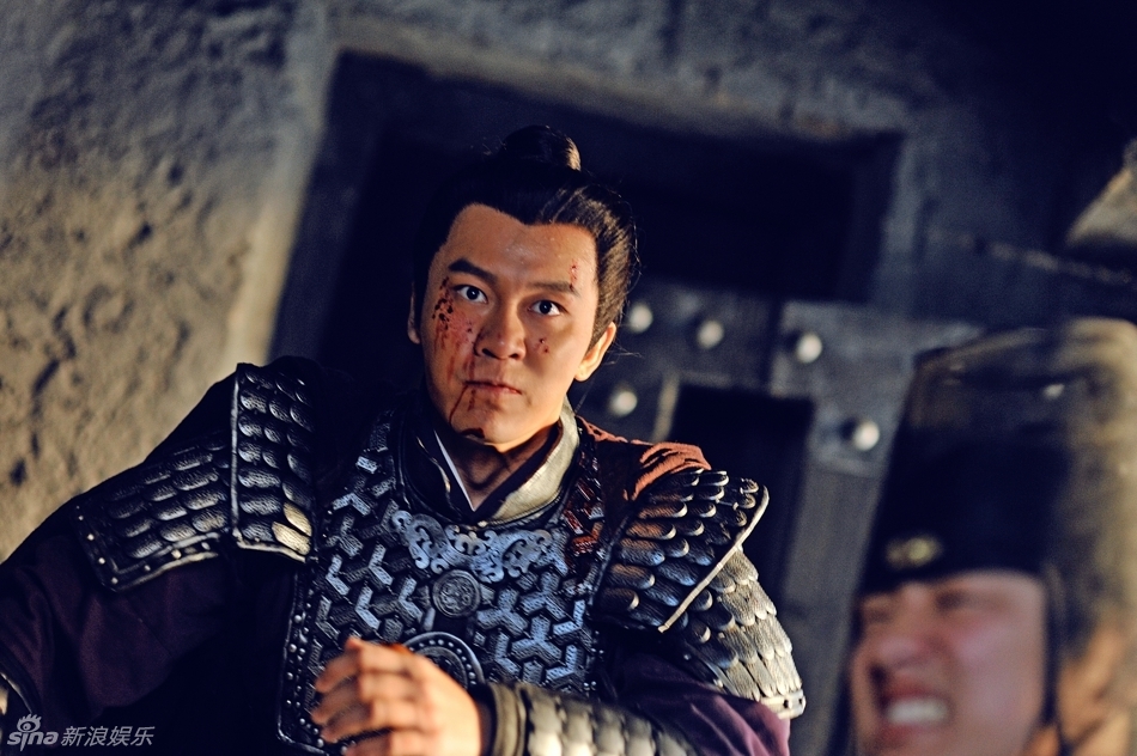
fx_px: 2683
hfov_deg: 23.9
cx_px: 568
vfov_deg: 16.0
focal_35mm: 85
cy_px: 378
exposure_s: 1/200
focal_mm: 85
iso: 1600
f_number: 2
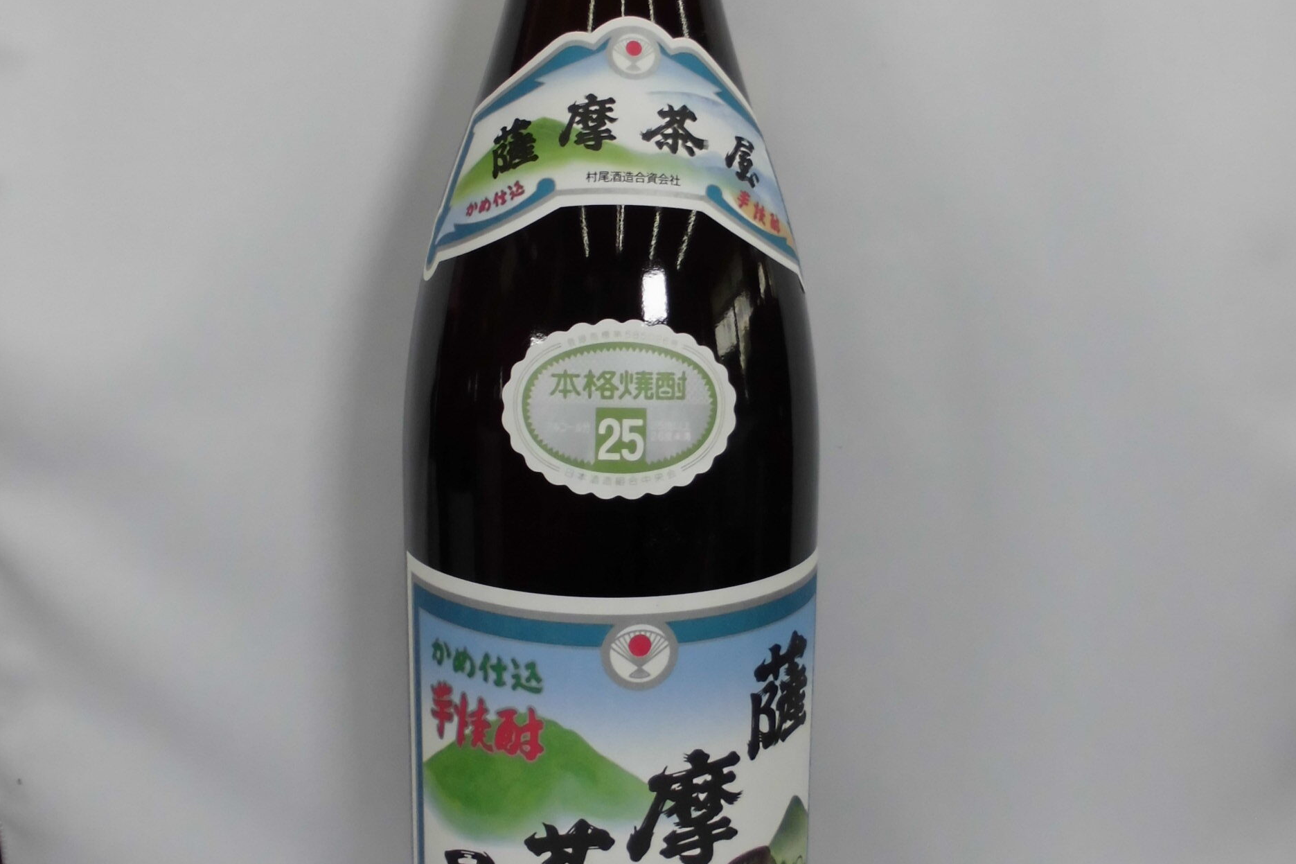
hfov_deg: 51.9
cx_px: 641
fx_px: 1332
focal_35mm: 37
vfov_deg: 35.8
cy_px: 337
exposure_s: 1/60
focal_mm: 4.6
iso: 100
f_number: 3.5
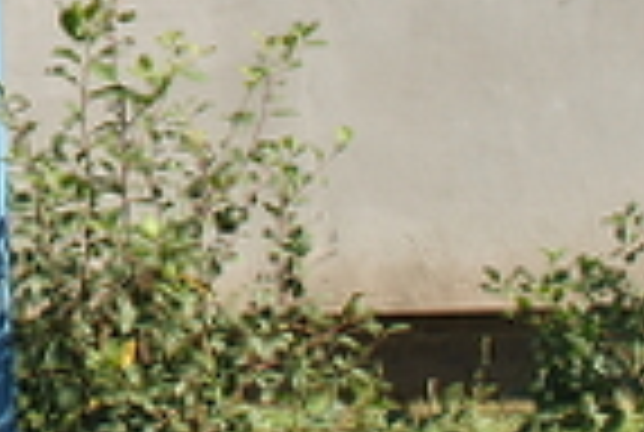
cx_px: -423
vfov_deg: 9.9
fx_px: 2420
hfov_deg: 13.9
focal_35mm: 135
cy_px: -198
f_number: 7.1
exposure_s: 1/200
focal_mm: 18
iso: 100
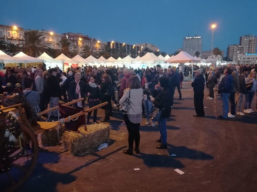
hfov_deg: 67.3
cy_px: 96
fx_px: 193
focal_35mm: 26
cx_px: 128
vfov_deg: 53.1
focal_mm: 3.83
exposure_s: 1/20
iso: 500
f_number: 2.2
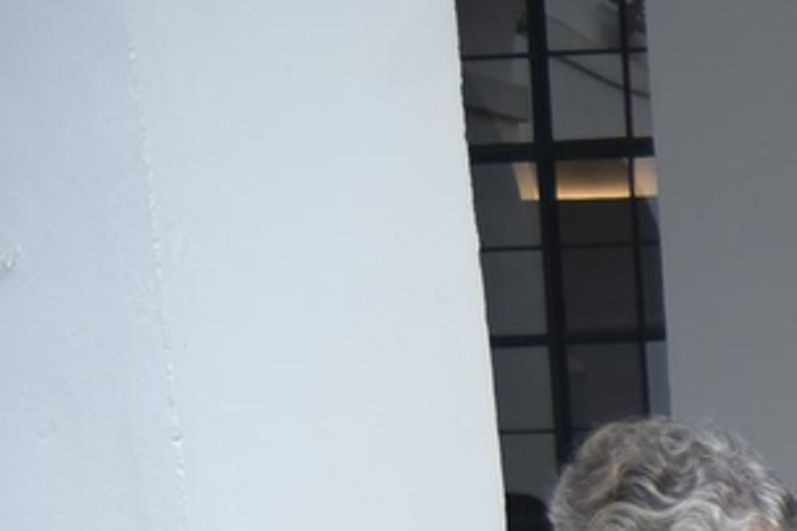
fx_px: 3387
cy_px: 1222
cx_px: 1891
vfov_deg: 8.3
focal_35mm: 153
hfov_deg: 11.3
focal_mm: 29
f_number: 4
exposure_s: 1/500
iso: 125
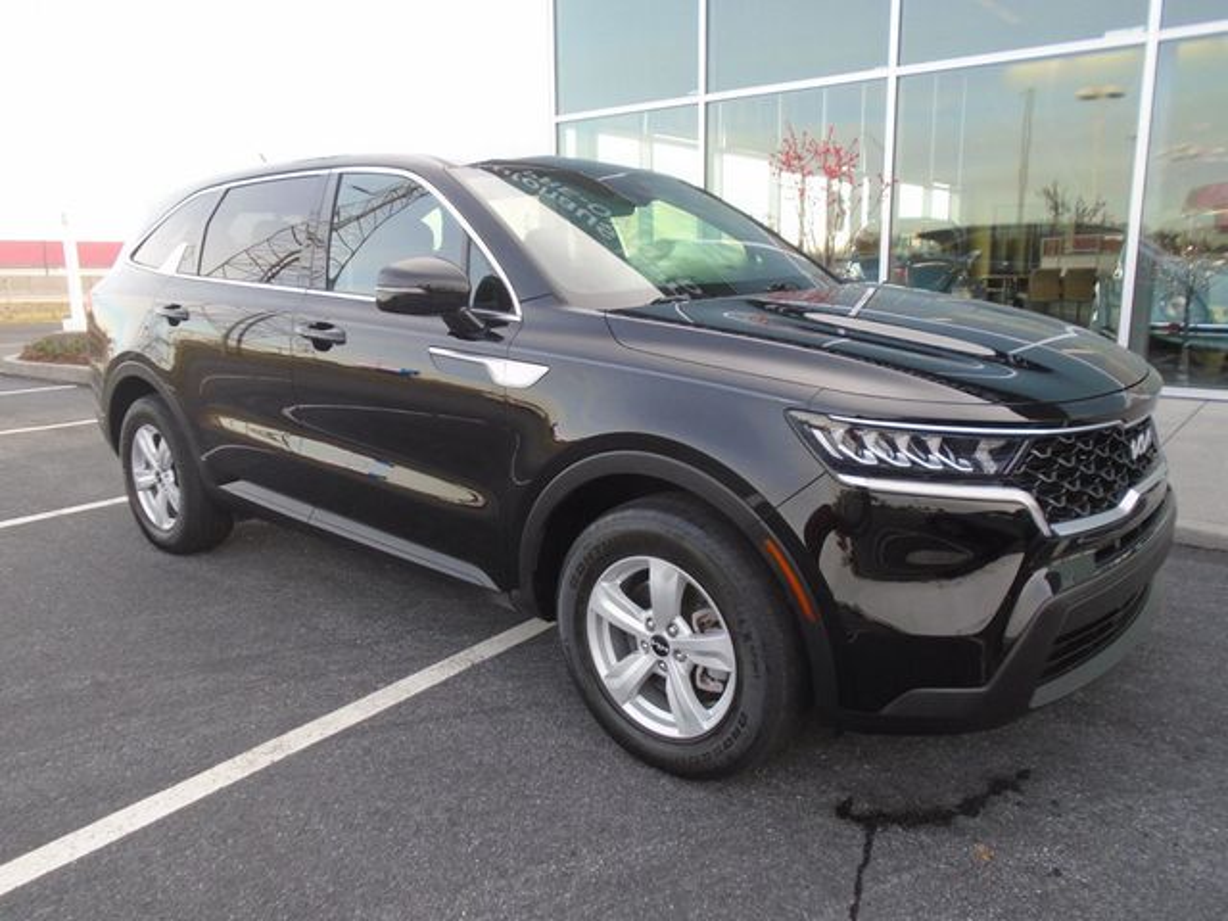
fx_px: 922
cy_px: 460
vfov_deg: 53.1
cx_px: 614
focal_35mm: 26
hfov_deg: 67.3
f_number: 3.2
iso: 100
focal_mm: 4.6
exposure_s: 1/100
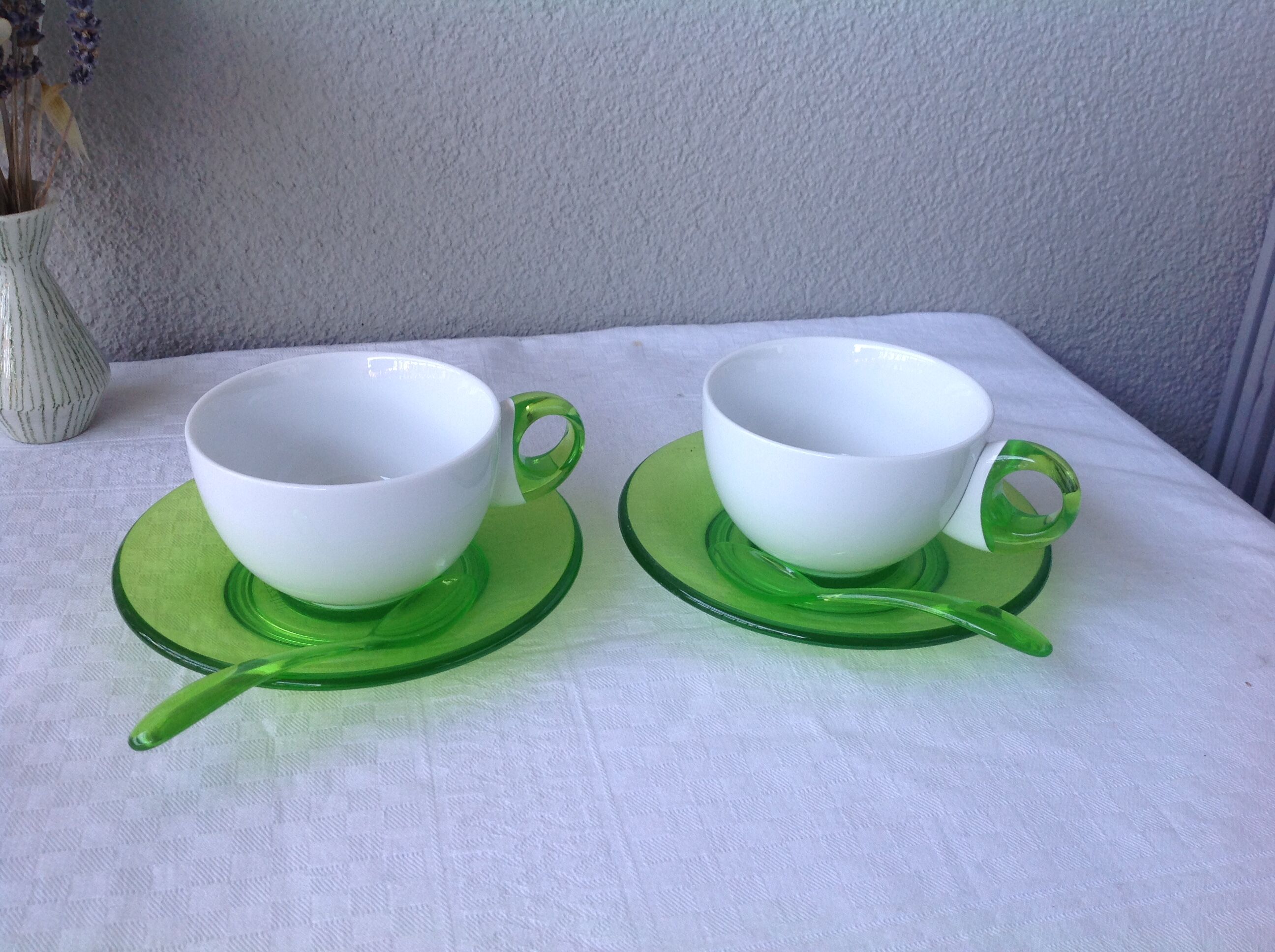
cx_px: 638
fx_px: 1287
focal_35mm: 35
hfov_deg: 52.7
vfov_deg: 40.6
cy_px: 476
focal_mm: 4.28
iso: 50
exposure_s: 1/40
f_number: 2.4
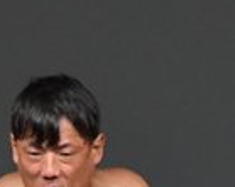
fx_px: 16396
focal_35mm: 2359
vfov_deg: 0.7
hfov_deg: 0.8
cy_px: 419
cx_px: 145
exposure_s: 1/400
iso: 4000
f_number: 5.6
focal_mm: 300
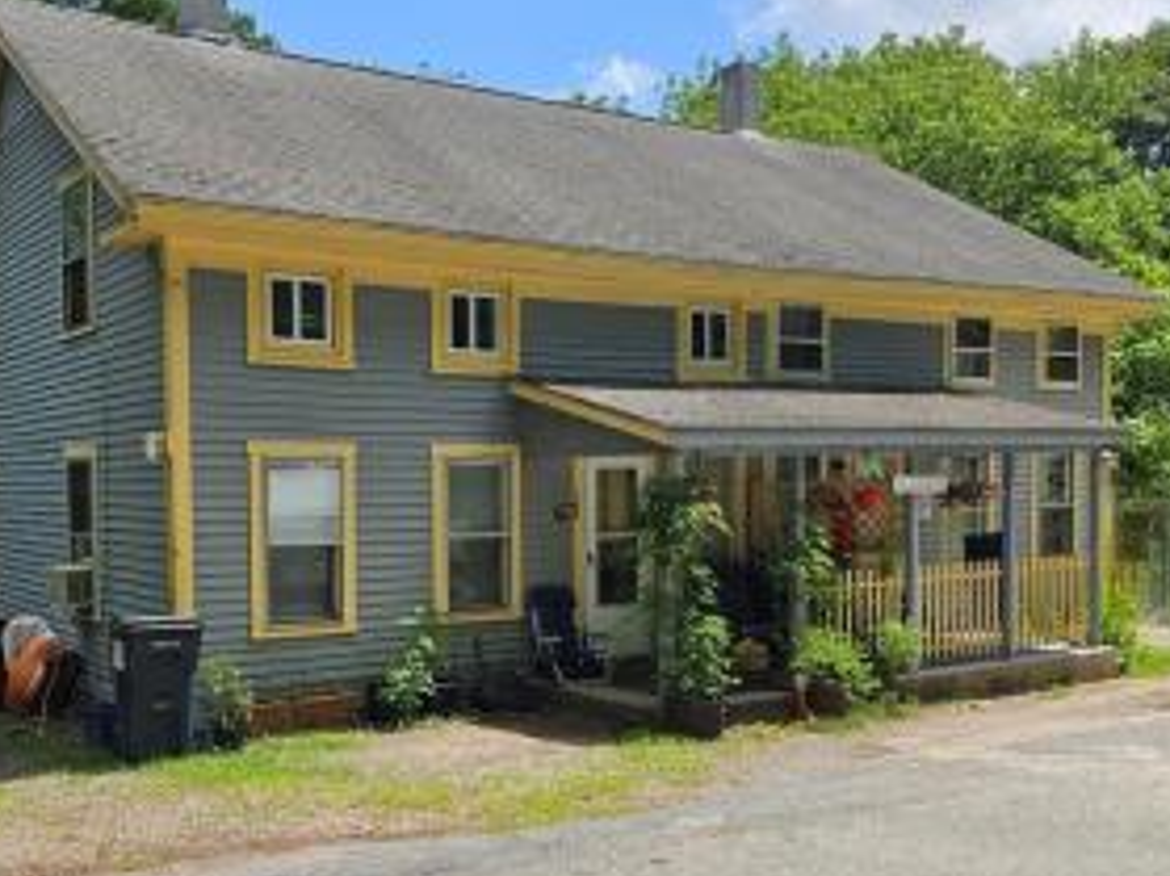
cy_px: 528
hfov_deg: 54.5
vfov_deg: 42.7
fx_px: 1115
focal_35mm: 33
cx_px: 415
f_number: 1.8
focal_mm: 5.4
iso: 32
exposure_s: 1/2000
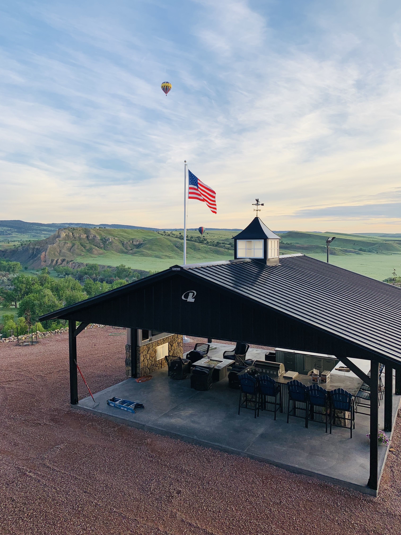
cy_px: 268
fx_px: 402
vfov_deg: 67.3
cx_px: 200
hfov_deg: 53.1
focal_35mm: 26
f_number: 1.8
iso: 25
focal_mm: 4.25
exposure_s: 1/372
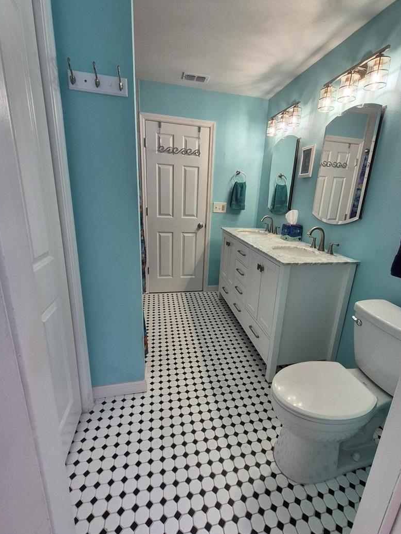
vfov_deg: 98.1
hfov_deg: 81.7
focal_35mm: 15
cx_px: 211
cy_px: 258
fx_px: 232
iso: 100
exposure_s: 1/60
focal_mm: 1.74
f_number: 2.2
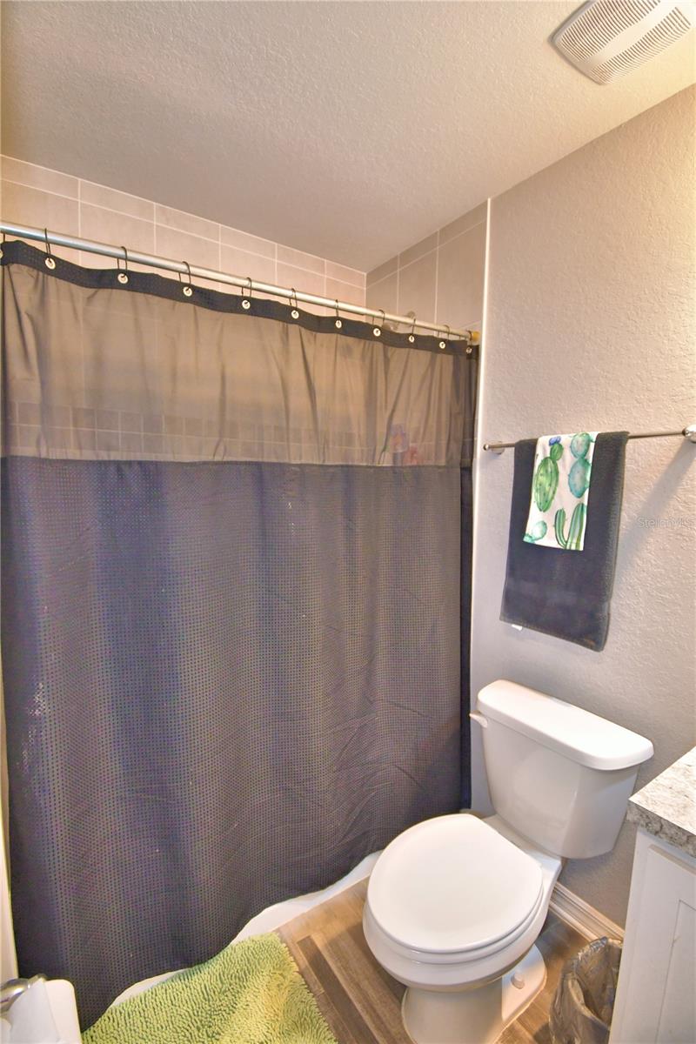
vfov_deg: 100.4
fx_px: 435
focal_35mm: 15
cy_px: 522
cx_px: 348
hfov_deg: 77.3
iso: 1250
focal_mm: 10
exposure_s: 1/30
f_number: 4.5
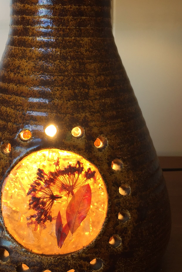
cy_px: 138
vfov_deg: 37.5
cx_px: 62
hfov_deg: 25.4
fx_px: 402
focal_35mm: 53
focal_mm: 4.15
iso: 32
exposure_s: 1/105
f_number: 2.2
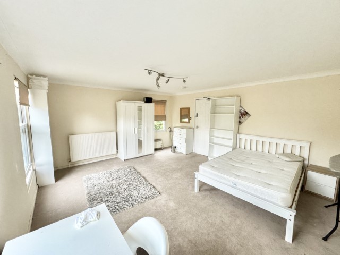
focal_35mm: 14
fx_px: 138
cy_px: 128
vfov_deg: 85.7
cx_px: 170
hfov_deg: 102.1
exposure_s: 1/99
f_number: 2.2
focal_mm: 2.22
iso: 250
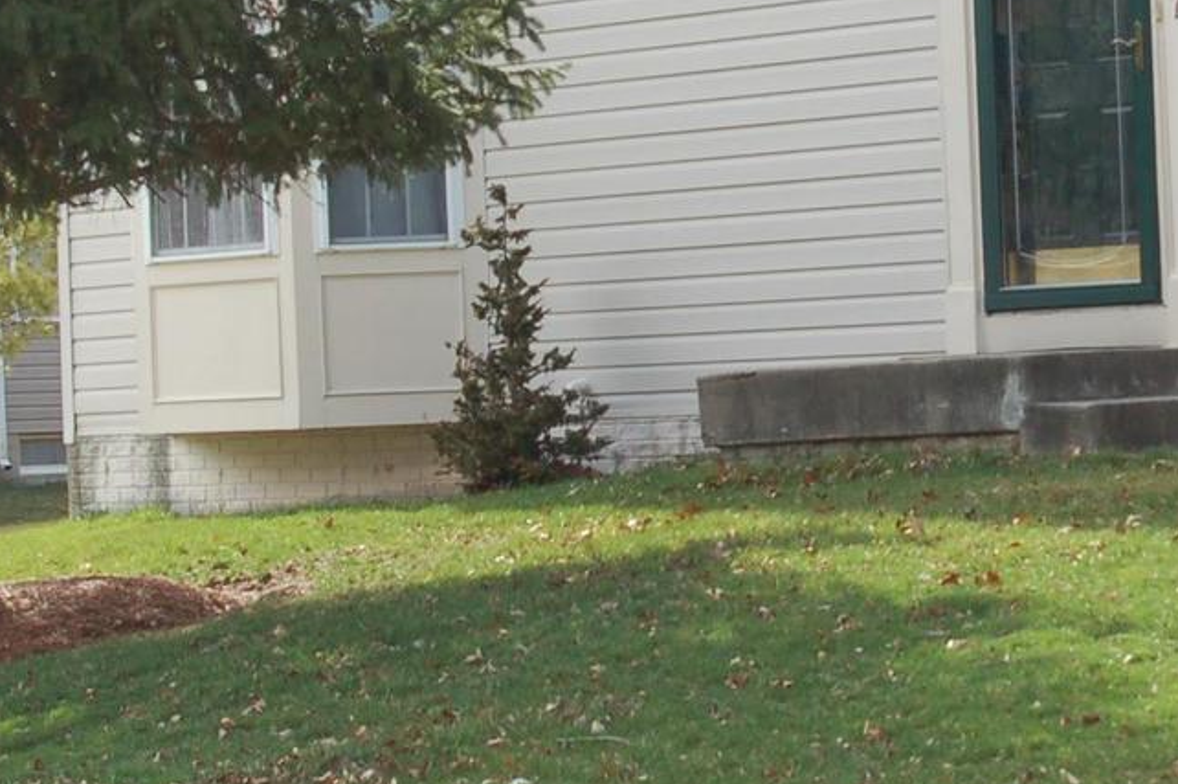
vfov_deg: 10.2
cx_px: 1158
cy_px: 234
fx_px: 4381
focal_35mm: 134
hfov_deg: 15.1
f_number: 8
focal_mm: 28
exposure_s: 1/250
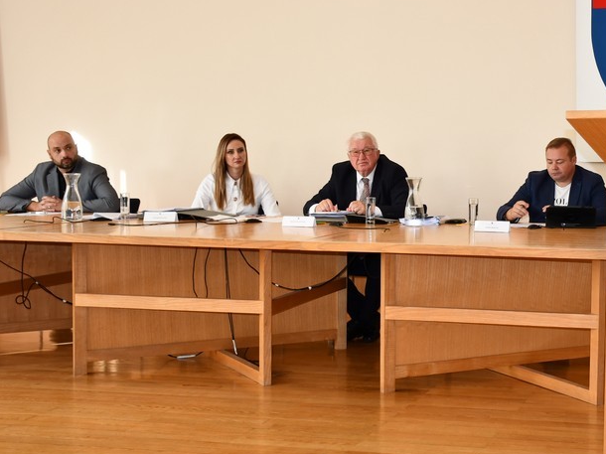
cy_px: 203
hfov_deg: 29.8
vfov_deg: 23.3
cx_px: 507
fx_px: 1102
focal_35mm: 63
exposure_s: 1/125
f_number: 3.8
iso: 400
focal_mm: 26
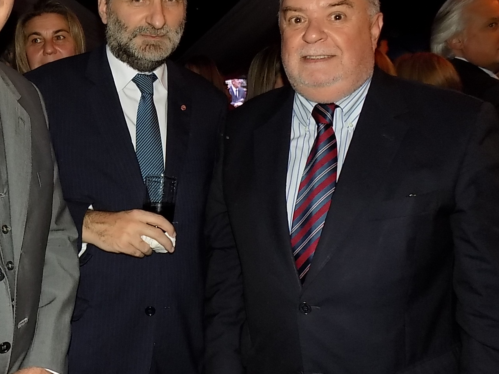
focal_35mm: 41
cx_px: 102
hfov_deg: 43.7
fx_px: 591
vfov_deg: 34.9
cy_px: 136
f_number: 3.1
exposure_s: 1/30
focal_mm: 4
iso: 200
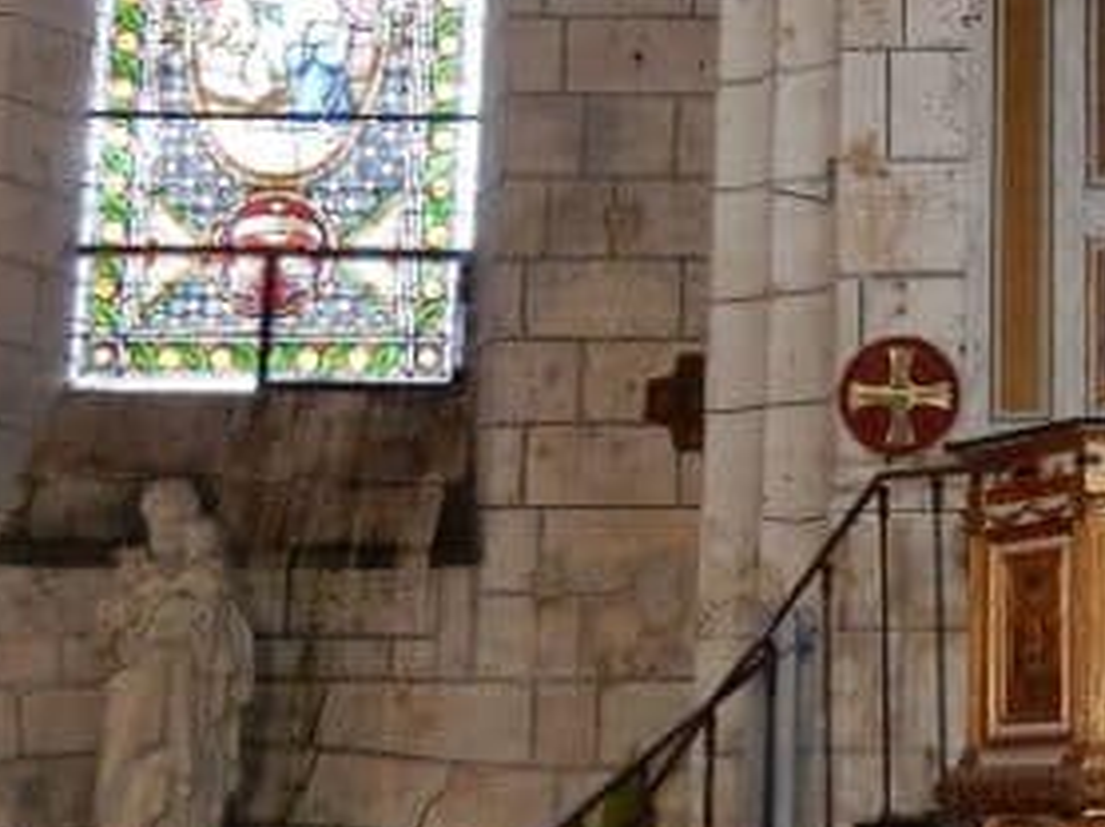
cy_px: 314
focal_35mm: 83
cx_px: 1177
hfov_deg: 22.4
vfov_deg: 17.7
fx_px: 2647
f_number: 4
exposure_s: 1/30
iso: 500
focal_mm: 5.4
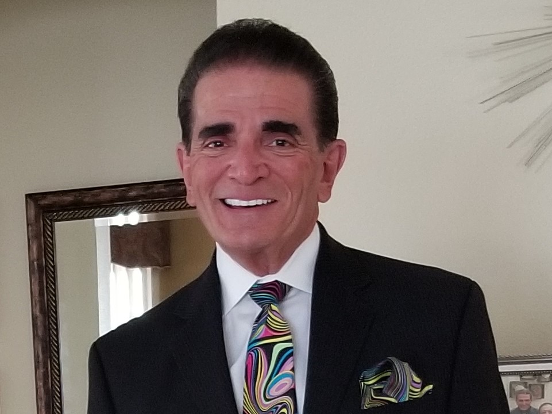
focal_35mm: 26
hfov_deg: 67.3
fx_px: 414
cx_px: 276
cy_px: 207
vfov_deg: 53.0
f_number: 1.7
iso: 320
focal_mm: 4.25
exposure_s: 1/10
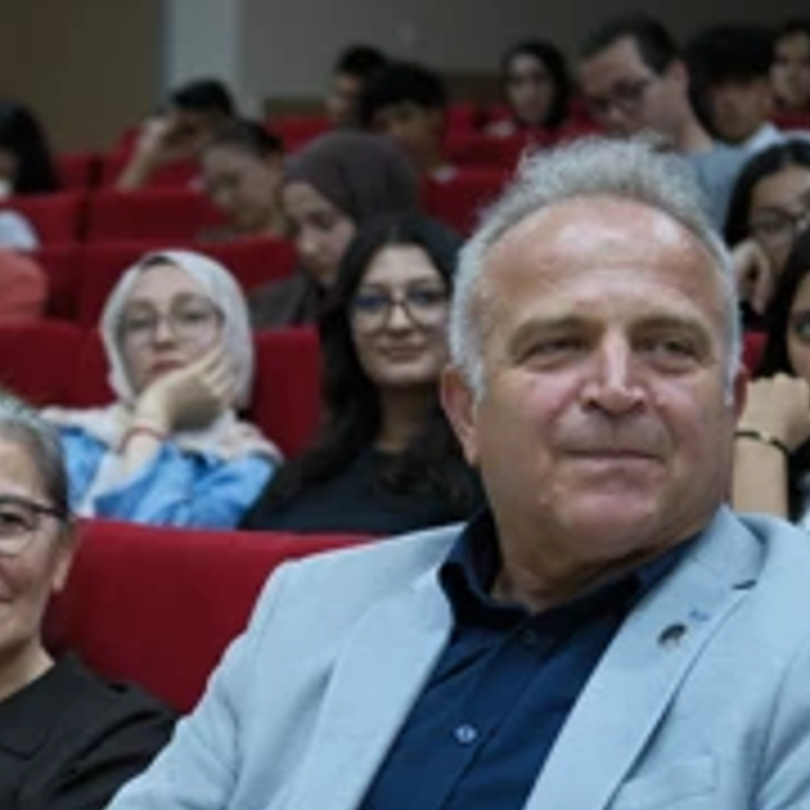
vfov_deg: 15.8
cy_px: 578
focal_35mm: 110
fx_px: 2912
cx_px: 86
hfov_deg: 15.7
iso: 800
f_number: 2
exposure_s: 1/100
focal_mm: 35
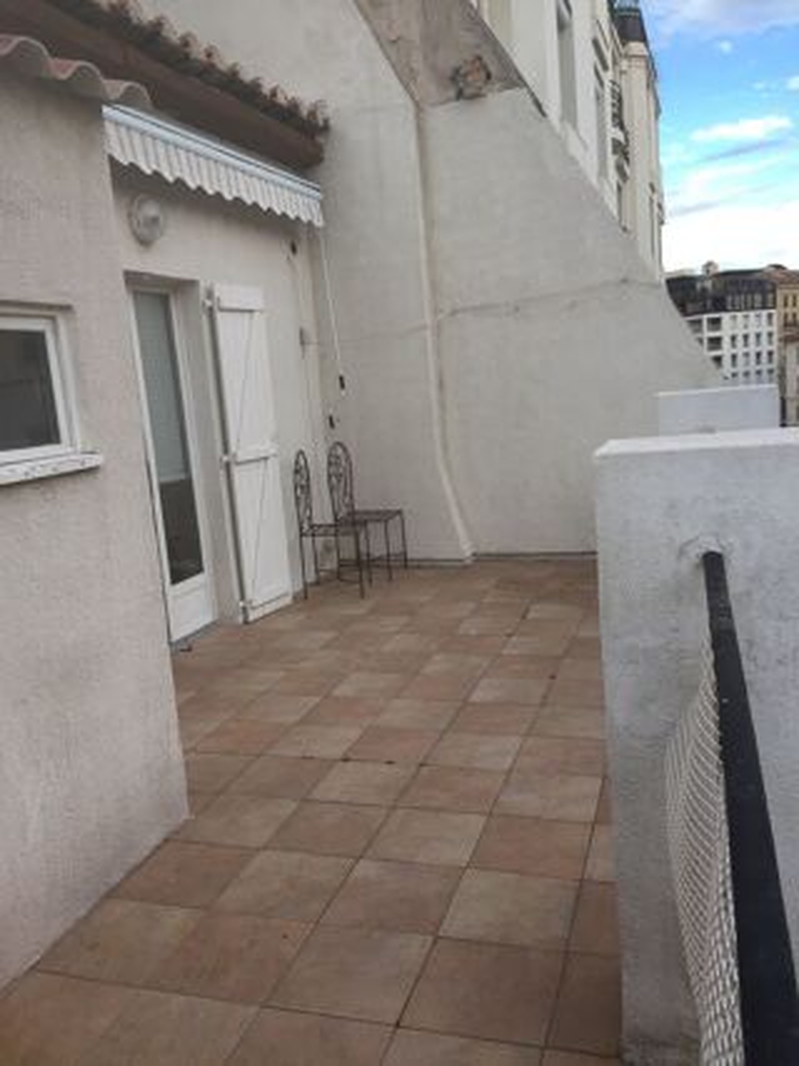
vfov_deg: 61.7
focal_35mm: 29
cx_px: 400
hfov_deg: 48.2
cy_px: 533
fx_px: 893
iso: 32
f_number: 2.2
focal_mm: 4.15
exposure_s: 1/216
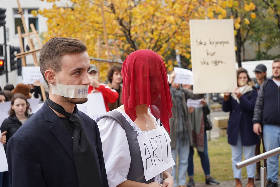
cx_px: 140
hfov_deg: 28.8
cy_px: 94
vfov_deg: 19.5
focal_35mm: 70
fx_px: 544
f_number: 5.6
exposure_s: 1/400
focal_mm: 70
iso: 1000
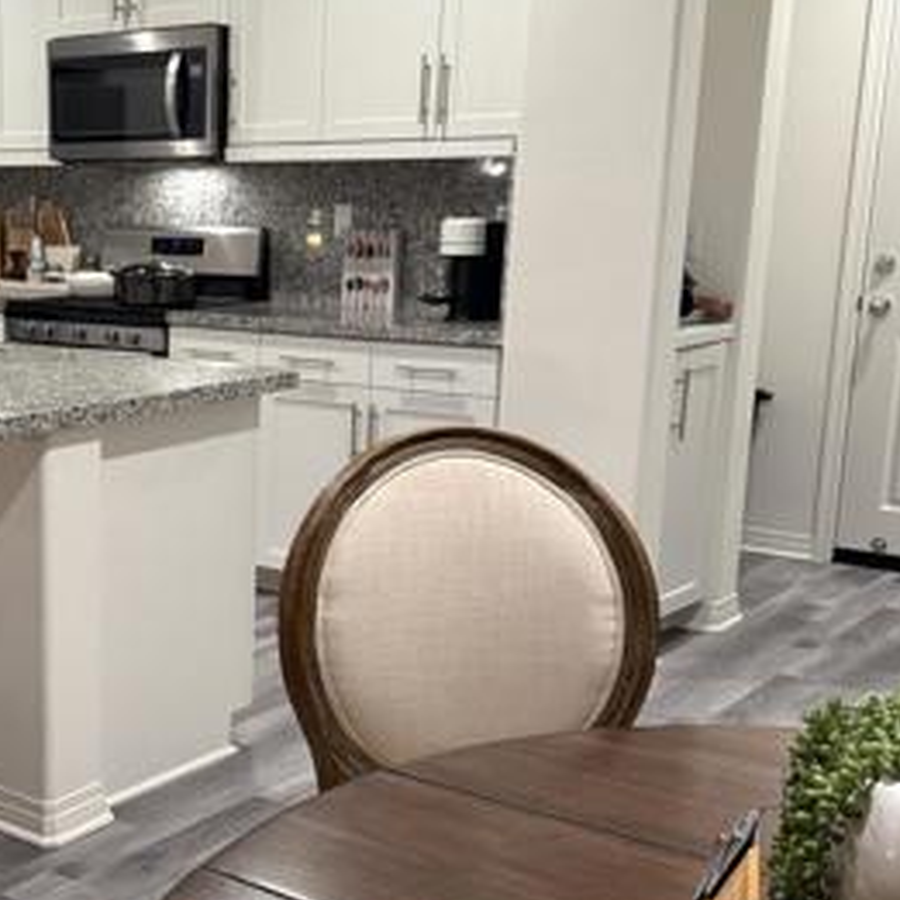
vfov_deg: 32.6
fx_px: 1530
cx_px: 86
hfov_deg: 31.2
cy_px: 566
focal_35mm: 52
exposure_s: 1/60
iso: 200
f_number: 1.78
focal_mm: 6.76
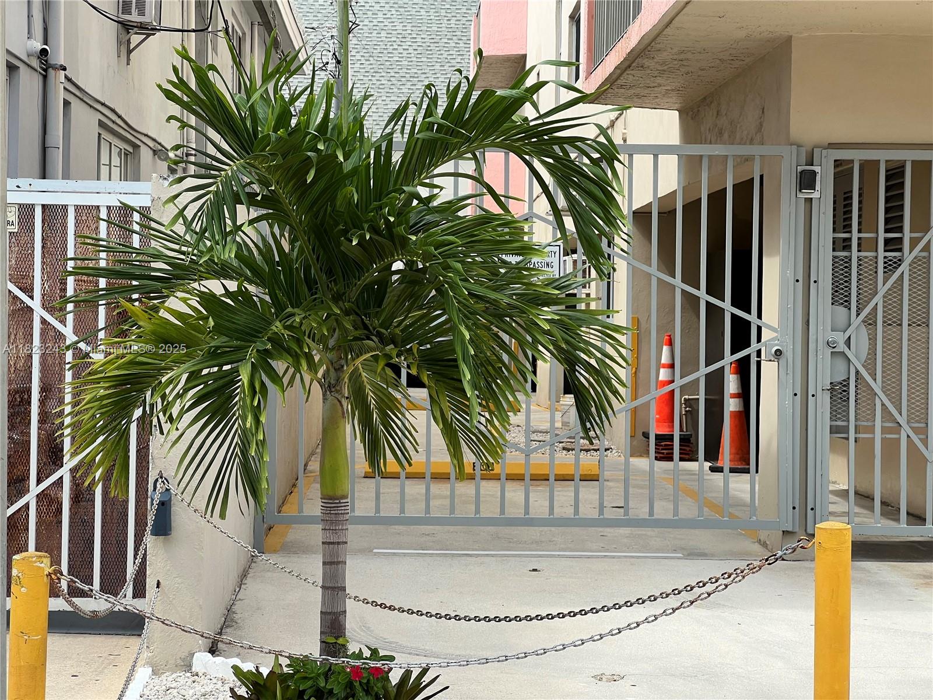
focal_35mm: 77
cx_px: 466
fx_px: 2075
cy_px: 350
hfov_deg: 25.3
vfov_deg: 19.1
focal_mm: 9
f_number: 2.8
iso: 32
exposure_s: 1/396
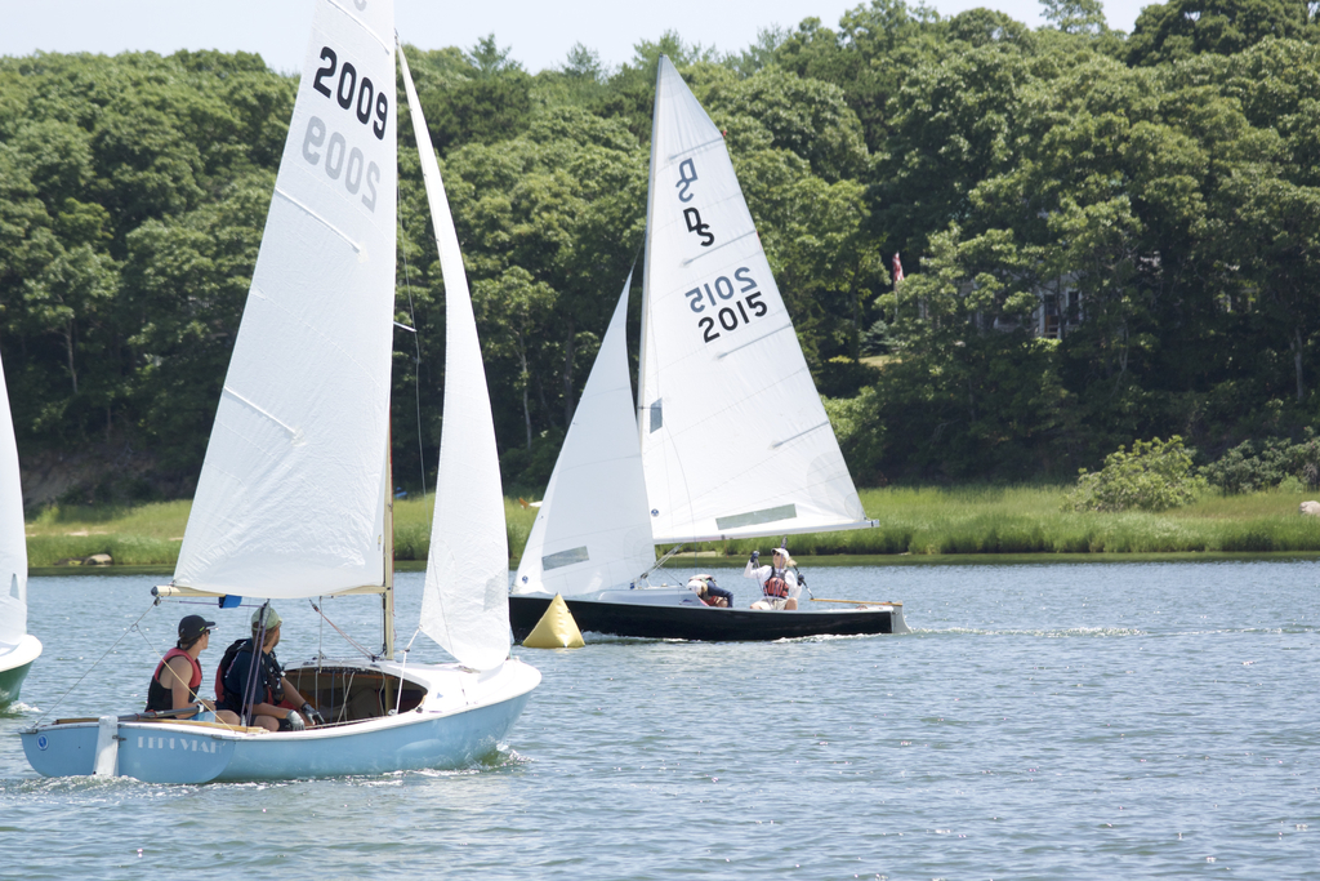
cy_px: 440
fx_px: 9937
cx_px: 660
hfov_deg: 7.6
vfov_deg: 5.1
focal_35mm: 271
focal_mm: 100.6
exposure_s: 1/640
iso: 160
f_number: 4.8
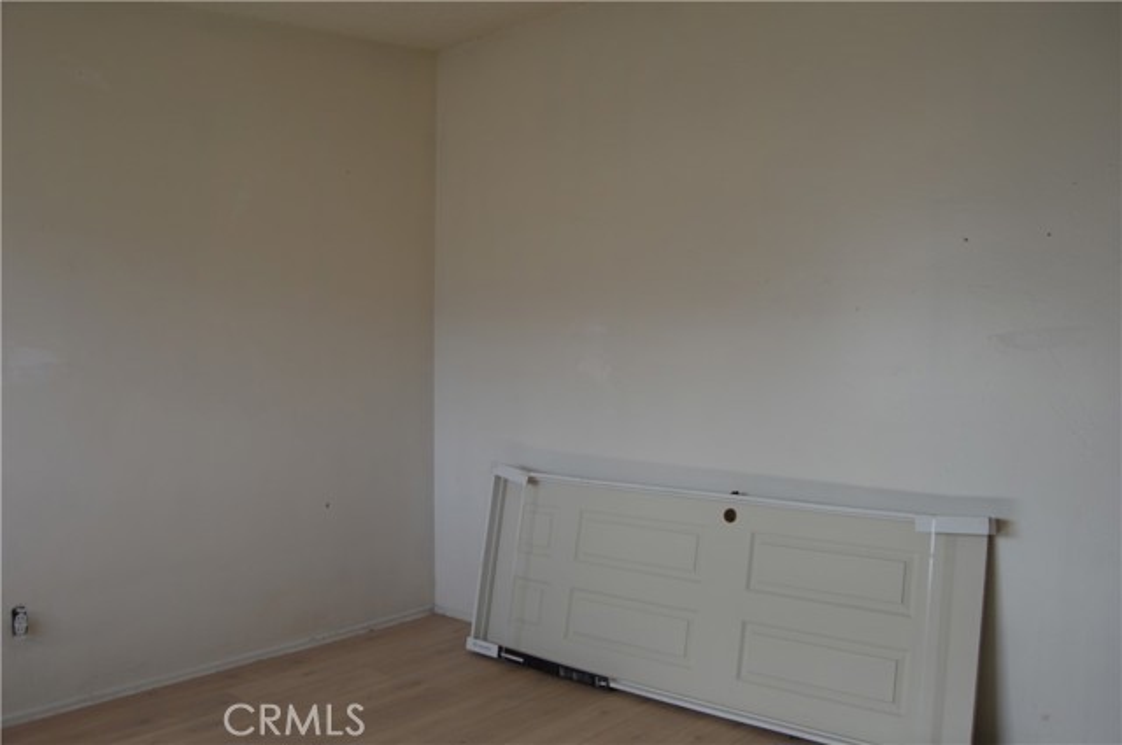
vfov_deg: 47.8
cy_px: 372
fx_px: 840
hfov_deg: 67.4
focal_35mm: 27
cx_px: 561
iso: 160
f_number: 5.6
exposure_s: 1/125
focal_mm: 18
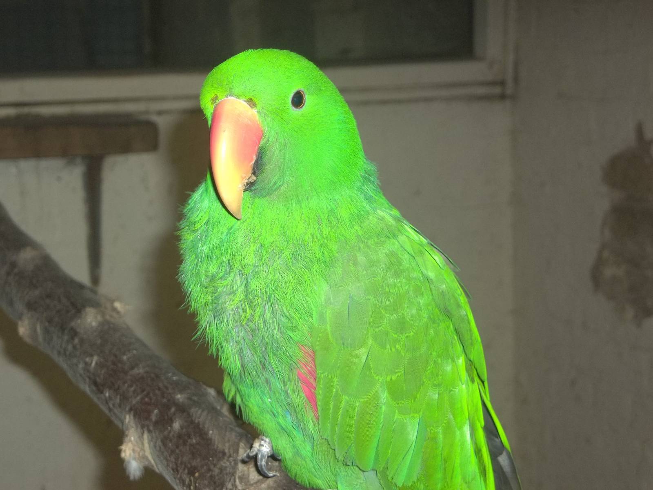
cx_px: 326
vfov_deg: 17.2
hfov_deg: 22.8
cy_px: 245
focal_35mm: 86
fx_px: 1622
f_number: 4.5
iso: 160
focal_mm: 15.4
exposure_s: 1/50
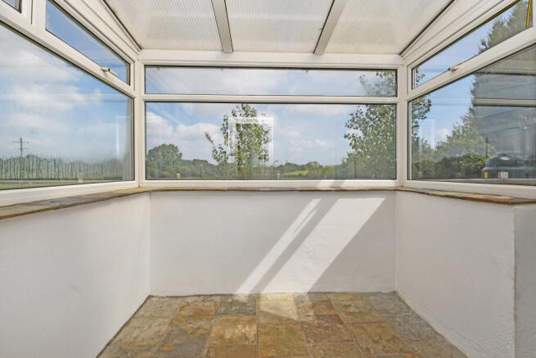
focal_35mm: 15
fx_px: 223
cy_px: 179
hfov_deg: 100.4
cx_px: 268
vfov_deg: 77.4
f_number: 10
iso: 100
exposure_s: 1/200
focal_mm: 10
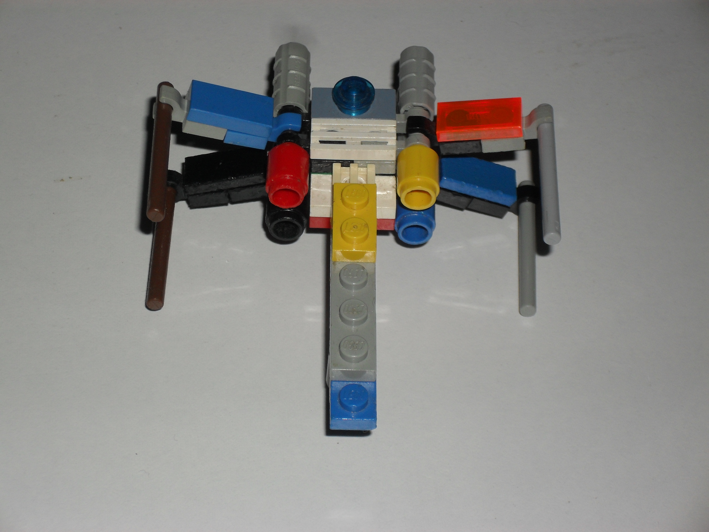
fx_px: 2151
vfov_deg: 14.1
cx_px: 354
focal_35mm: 105
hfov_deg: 18.7
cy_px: 266
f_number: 5.8
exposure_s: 1/60
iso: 100
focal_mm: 18.9
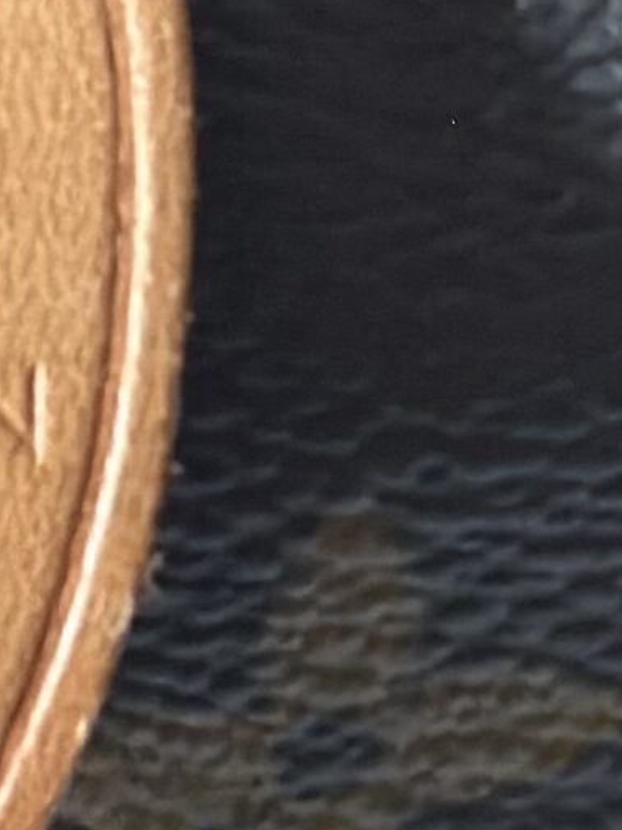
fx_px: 5779
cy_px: 111
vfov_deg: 8.2
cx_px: -388
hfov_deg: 6.1
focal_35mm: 241
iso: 800
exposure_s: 1/40
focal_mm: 6.86
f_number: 1.78
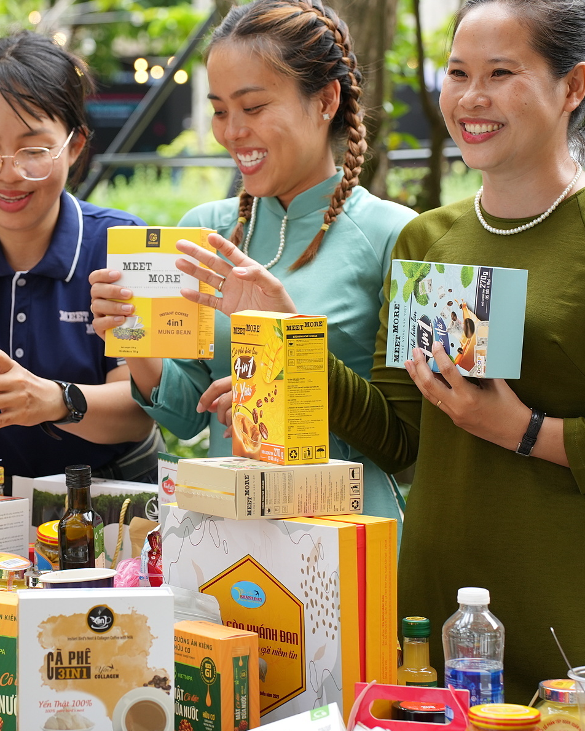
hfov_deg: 12.5
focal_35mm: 123
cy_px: 311
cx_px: 145
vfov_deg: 15.6
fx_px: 2662
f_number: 4
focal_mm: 65
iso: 320
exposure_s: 1/200
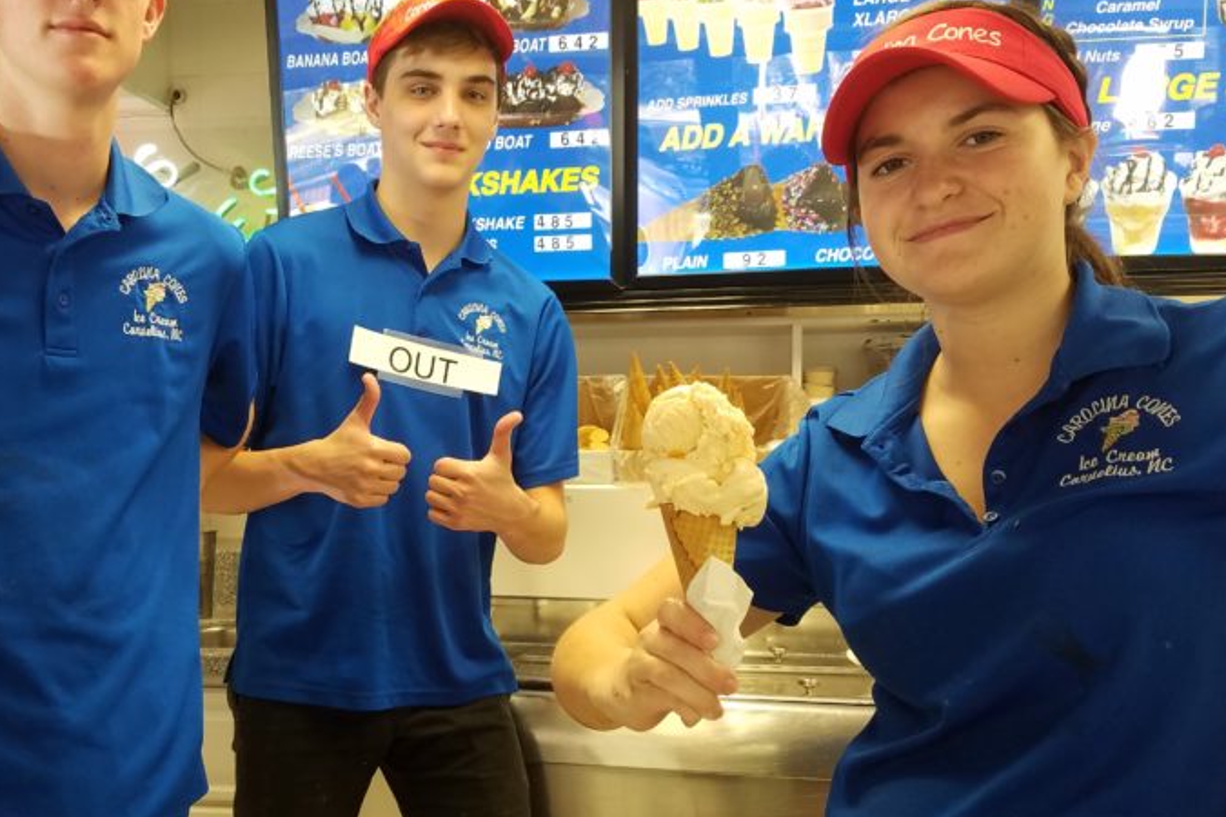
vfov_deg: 32.6
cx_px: 454
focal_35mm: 41
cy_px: 445
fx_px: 1396
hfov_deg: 47.0
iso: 100
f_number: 1.7
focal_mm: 4.2
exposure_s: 1/60
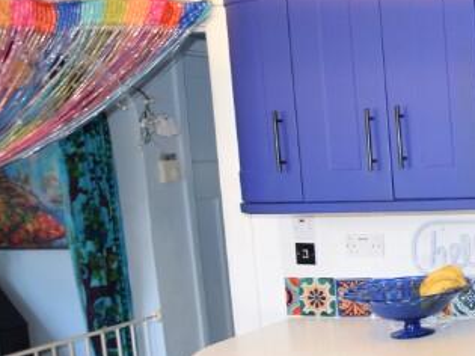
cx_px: 746
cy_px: 215
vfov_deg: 28.2
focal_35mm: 52
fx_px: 707
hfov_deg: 25.5
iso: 100
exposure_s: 1/4
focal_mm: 11
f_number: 4.5
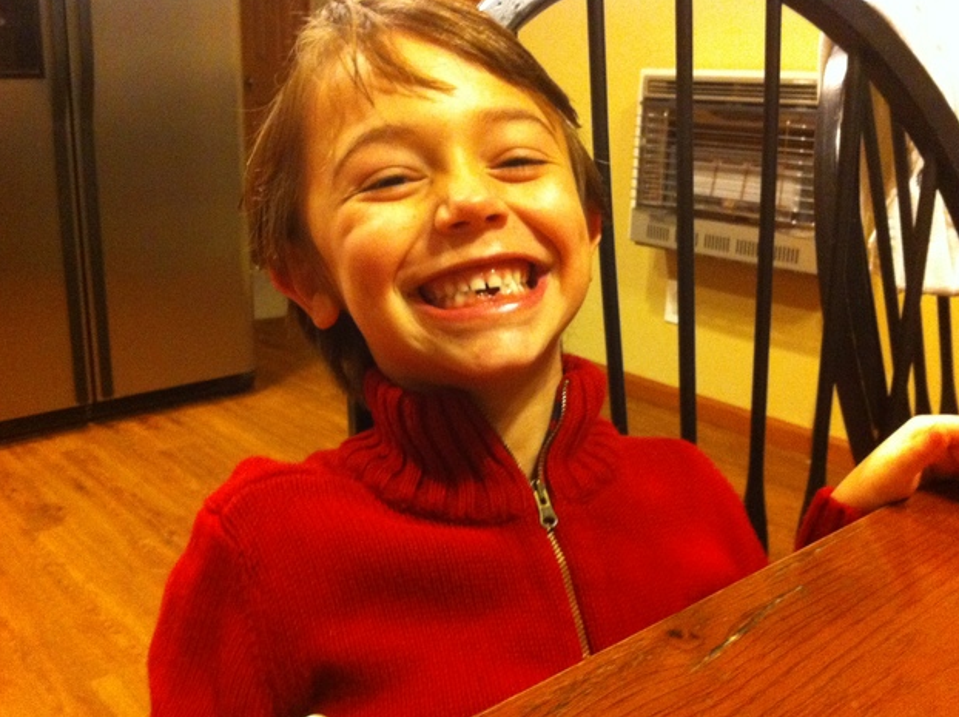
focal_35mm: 36
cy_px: 355
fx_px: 996
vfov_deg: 39.6
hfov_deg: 51.4
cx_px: 483
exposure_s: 1/15
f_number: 2.8
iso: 800
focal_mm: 3.85
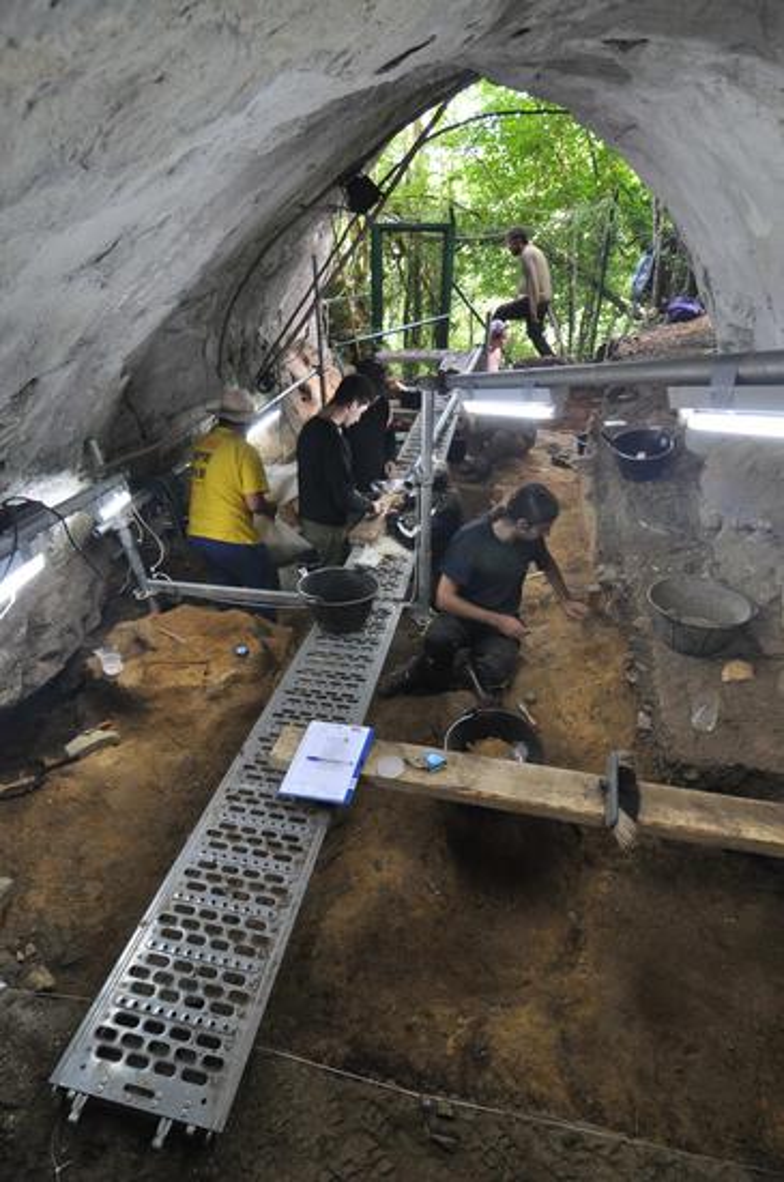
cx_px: 392
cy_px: 591
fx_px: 541
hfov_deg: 71.9
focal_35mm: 16
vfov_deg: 95.1
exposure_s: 1/30
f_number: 5.6
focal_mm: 11
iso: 1000
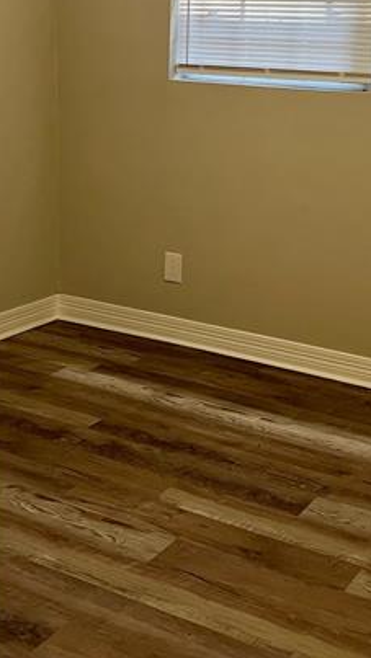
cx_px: 219
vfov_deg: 38.0
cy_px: 216
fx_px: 943
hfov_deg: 22.2
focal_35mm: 54
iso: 250
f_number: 1.5
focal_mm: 5.7
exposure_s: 1/60
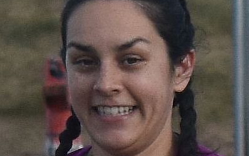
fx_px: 860
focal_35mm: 127
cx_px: 124
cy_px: 112
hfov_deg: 16.5
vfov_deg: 10.3
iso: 400
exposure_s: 1/1000
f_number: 5.6
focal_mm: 55
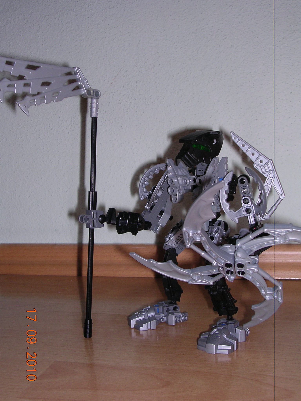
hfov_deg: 31.5
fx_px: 533
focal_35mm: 46
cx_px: 150
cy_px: 200
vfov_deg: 41.2
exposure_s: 1/60.1
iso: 100
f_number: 3
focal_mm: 7.1
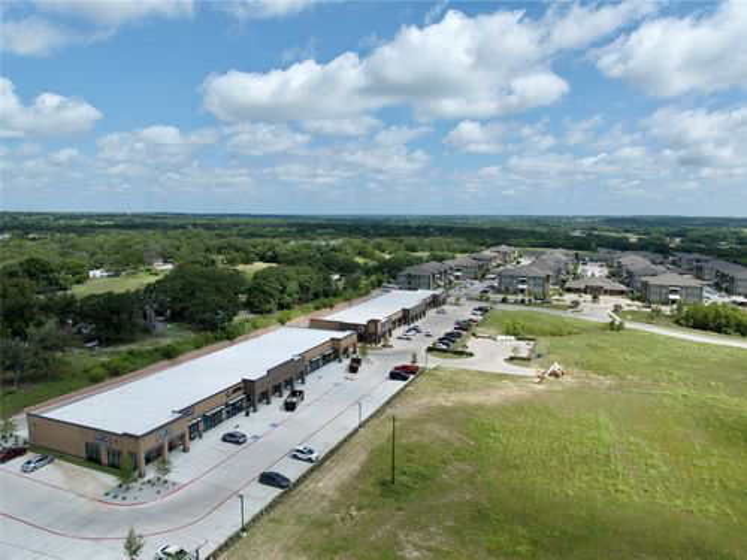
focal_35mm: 24
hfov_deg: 71.6
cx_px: 374
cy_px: 280
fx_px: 518
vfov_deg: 56.8
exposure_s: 1/2000
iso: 100
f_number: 2.8
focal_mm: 12.29
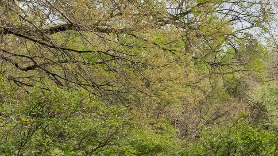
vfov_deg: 7.8
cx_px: 398
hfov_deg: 13.2
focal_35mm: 155
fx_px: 1142
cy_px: 120
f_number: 9
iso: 800
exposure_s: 1/800
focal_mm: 32
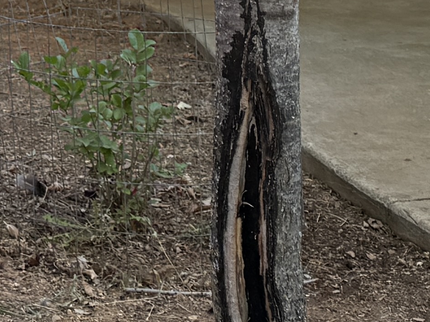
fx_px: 1813
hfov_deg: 12.7
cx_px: -254
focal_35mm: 146
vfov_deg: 9.1
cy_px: -467
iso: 100
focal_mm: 6.76
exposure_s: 1/308
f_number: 1.78
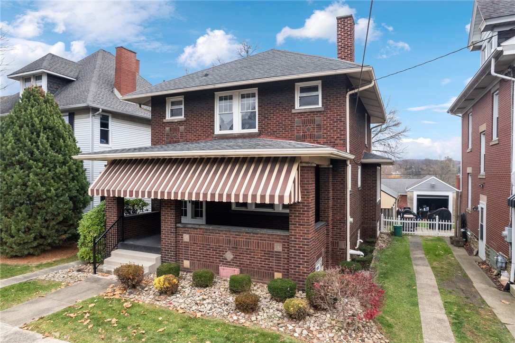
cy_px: 172
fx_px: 315
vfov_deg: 57.2
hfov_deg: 78.6
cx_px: 258
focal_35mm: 22
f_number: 2.8
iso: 100
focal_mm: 8.38
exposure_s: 1/500
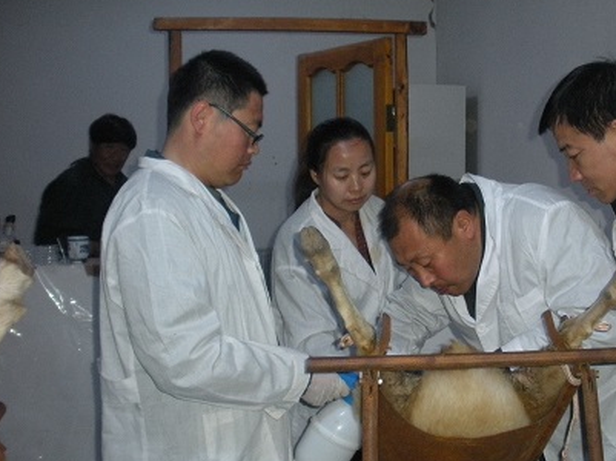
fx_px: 853
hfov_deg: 39.2
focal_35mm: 48
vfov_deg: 30.2
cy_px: 244
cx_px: 415
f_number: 3.5
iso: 400
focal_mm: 6.3
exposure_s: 1/60
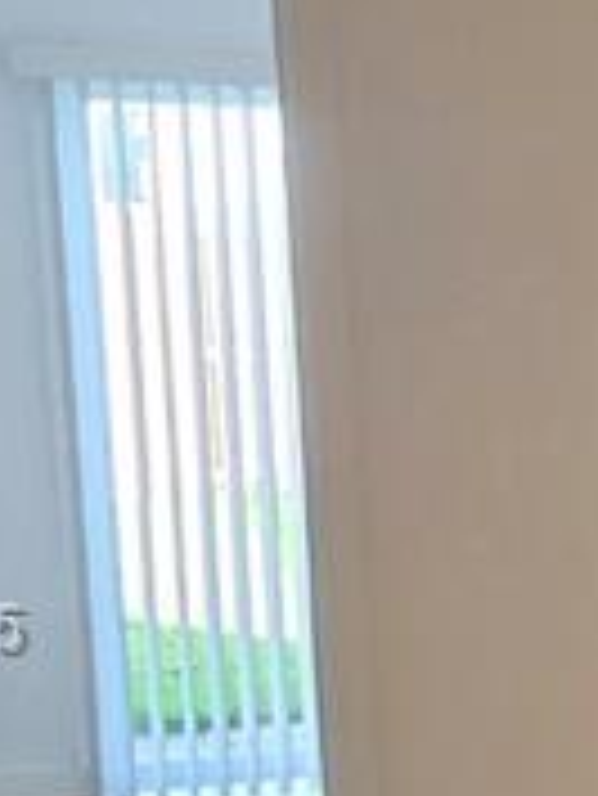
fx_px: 2025
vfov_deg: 22.0
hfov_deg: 14.0
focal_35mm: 88
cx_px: 1214
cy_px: 634
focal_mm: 2.2
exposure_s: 1/60
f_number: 2.2
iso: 125
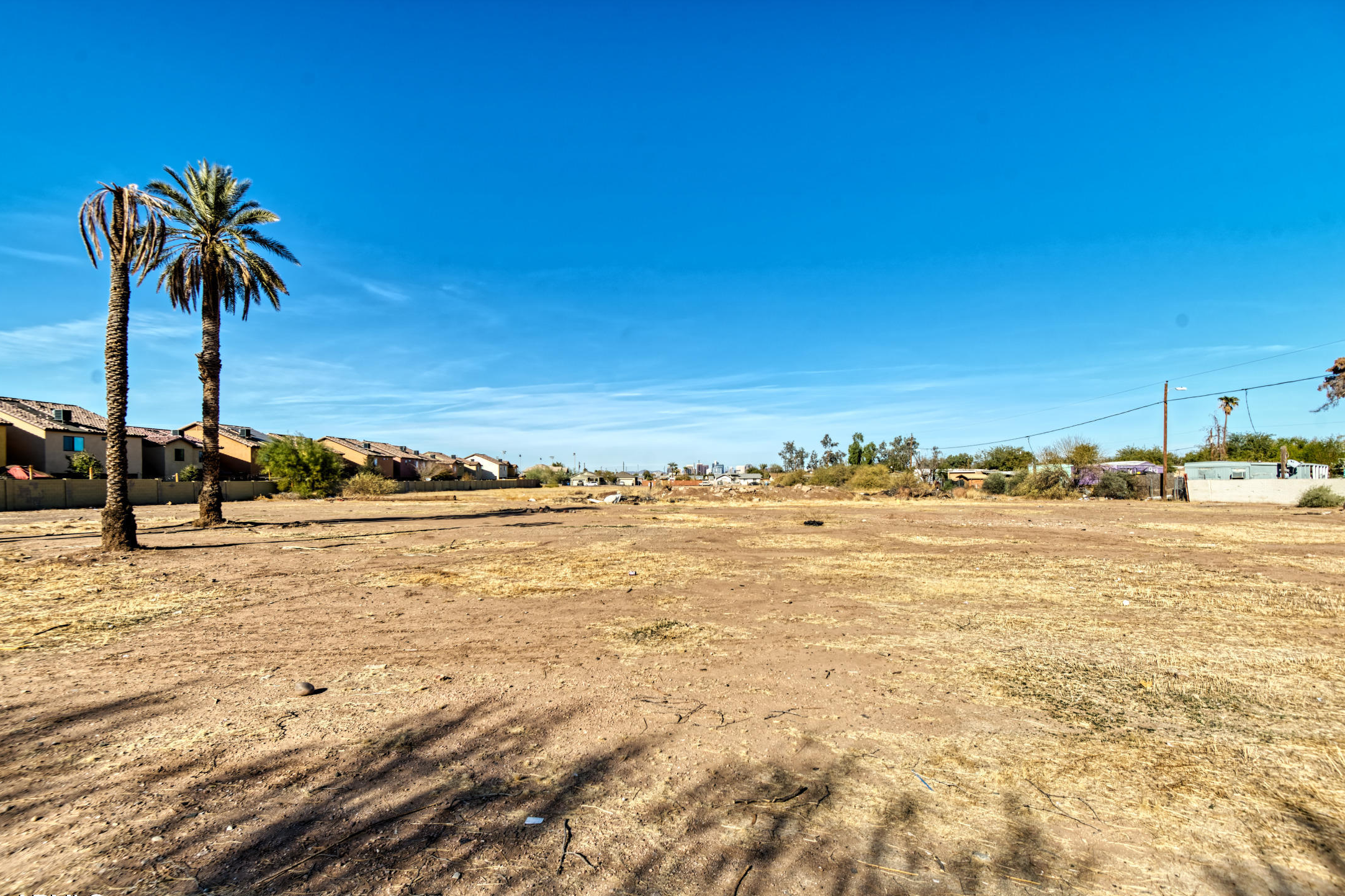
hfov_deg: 93.3
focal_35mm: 17
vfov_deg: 70.4
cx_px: 656
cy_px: 470
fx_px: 635
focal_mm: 16
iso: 100
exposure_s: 1/2000
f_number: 8
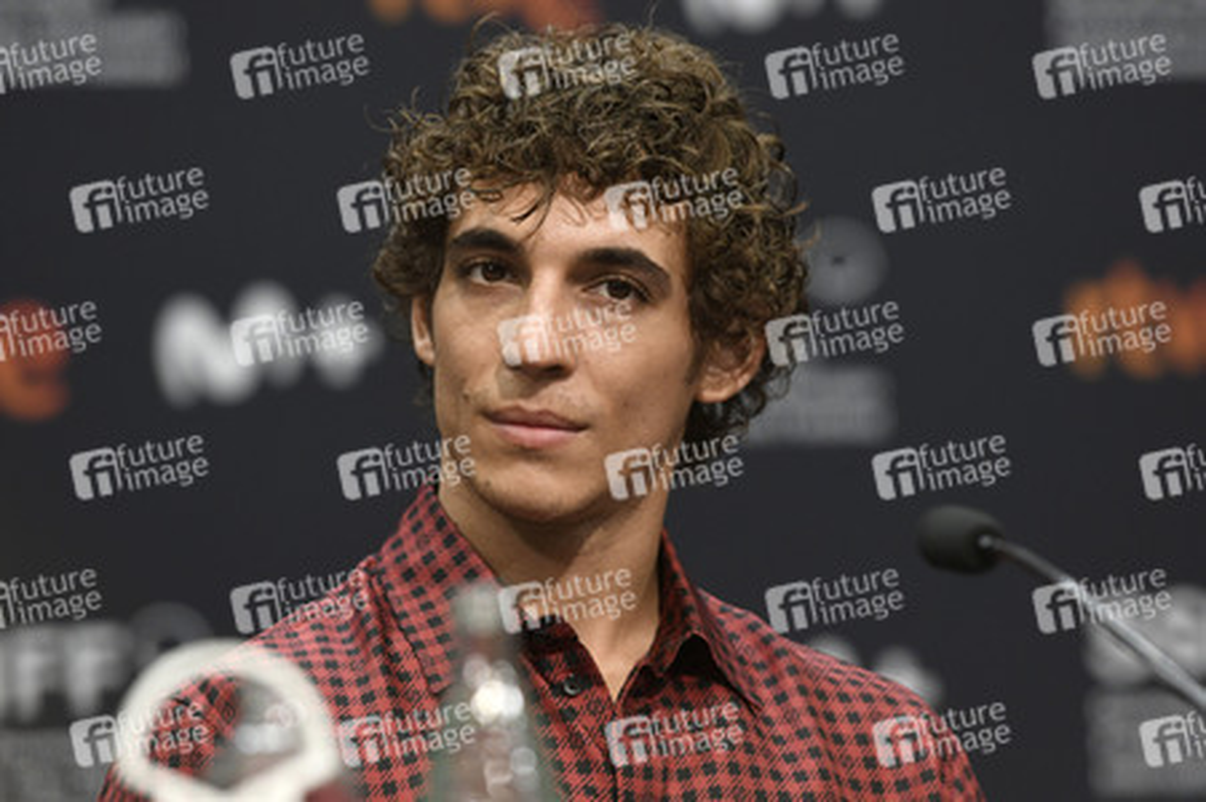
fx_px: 6193
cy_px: 401
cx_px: 603
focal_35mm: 185
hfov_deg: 11.1
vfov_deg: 7.4
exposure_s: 1/250
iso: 1250
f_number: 3.5
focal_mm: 185
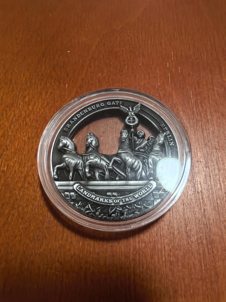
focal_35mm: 24
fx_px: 209
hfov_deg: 56.8
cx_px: 113
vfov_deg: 71.6
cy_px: 151
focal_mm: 1.68
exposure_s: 1/40
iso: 250
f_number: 2.2
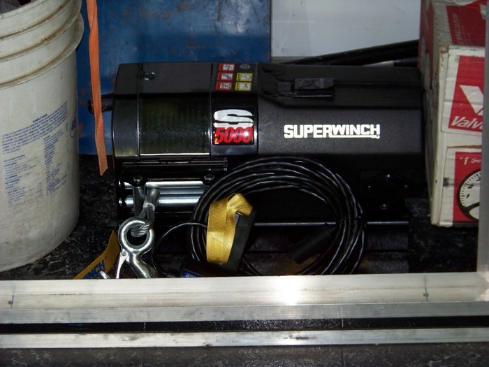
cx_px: 244
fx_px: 2091
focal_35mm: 148
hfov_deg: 13.3
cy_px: 184
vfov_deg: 10.0
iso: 200
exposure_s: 1/40
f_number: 3.2
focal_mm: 24
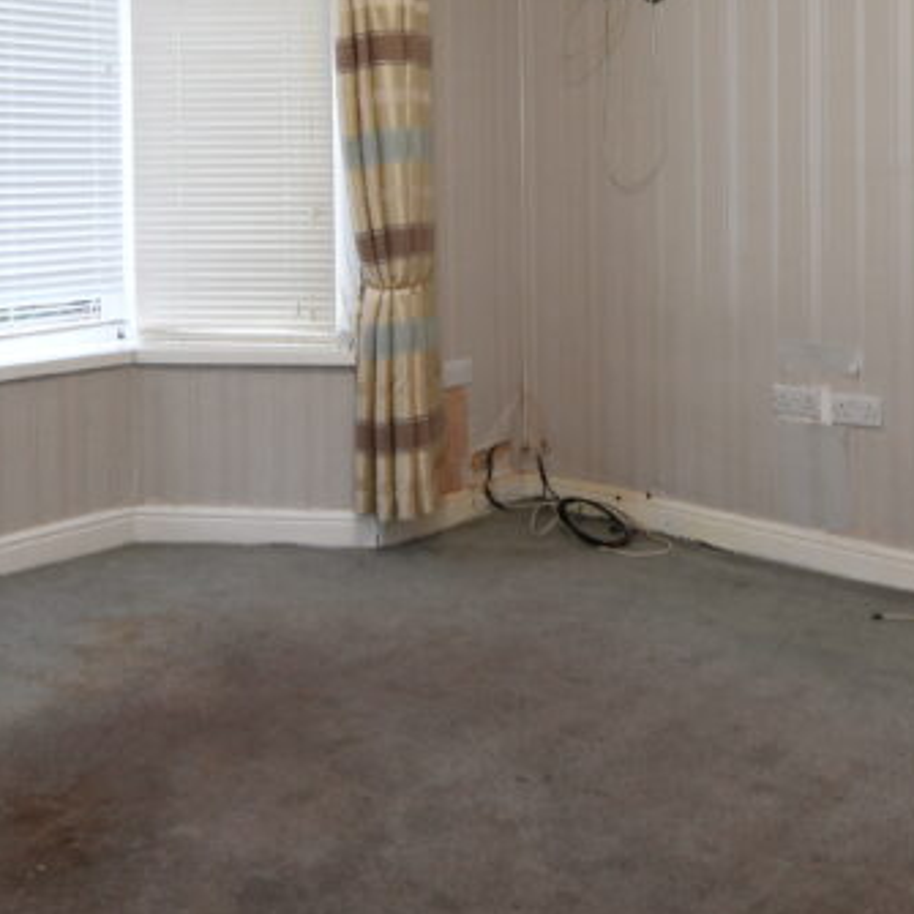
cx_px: 428
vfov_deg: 40.4
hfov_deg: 42.8
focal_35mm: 39
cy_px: 134
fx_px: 1165
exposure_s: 1/15
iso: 100
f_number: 3.5
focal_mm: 10
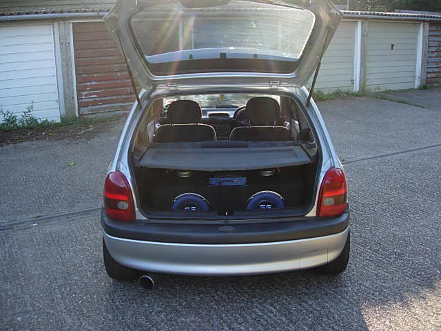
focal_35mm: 38
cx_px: 220
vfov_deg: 37.7
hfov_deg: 49.0
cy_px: 166
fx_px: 484
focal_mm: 7.8
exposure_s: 1/186
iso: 64
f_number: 2.8
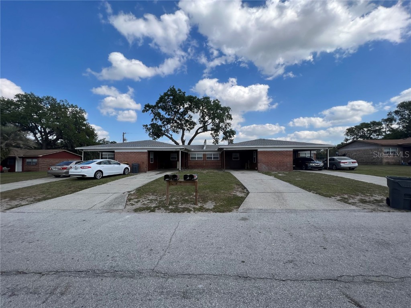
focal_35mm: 13
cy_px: 154
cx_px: 206
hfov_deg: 106.2
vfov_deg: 89.9
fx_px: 154
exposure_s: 1/1468
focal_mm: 1.57
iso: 32
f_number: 1.8
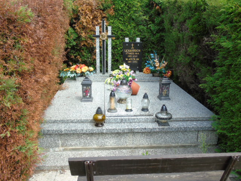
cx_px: 120
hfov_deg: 61.7
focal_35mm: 29
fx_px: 202
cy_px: 90
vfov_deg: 48.2
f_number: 3.6
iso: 80
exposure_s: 1/250
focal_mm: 5.2
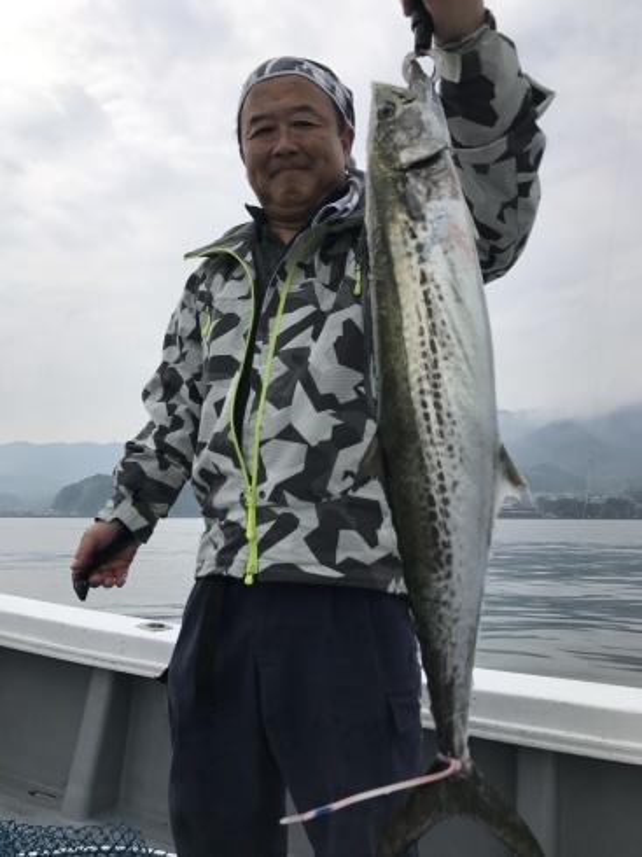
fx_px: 693
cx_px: 321
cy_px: 428
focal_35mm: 28
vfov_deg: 63.5
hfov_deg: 49.7
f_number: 1.8
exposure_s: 1/2660
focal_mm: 3.99
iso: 20
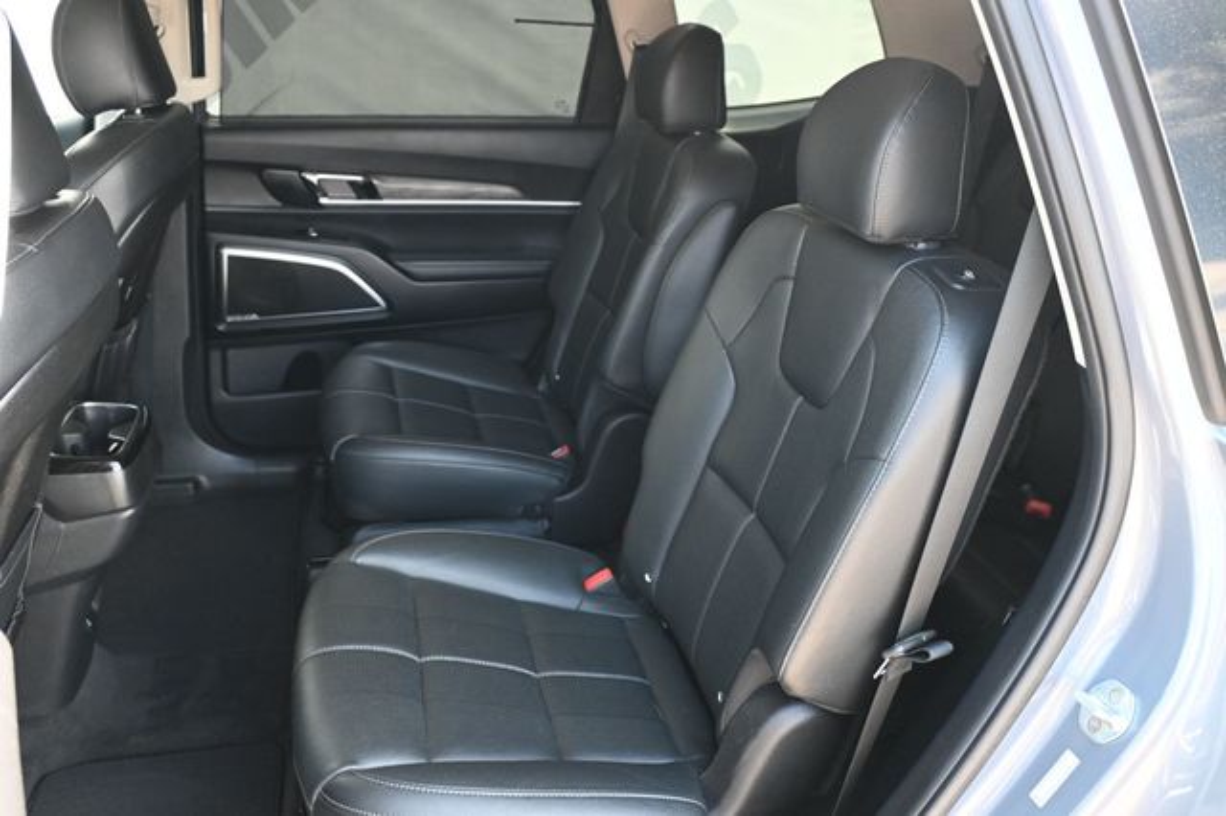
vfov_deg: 43.6
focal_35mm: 30
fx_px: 1021
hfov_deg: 62.0
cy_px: 408
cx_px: 613
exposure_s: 1/125
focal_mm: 20
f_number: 3.8
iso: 1400
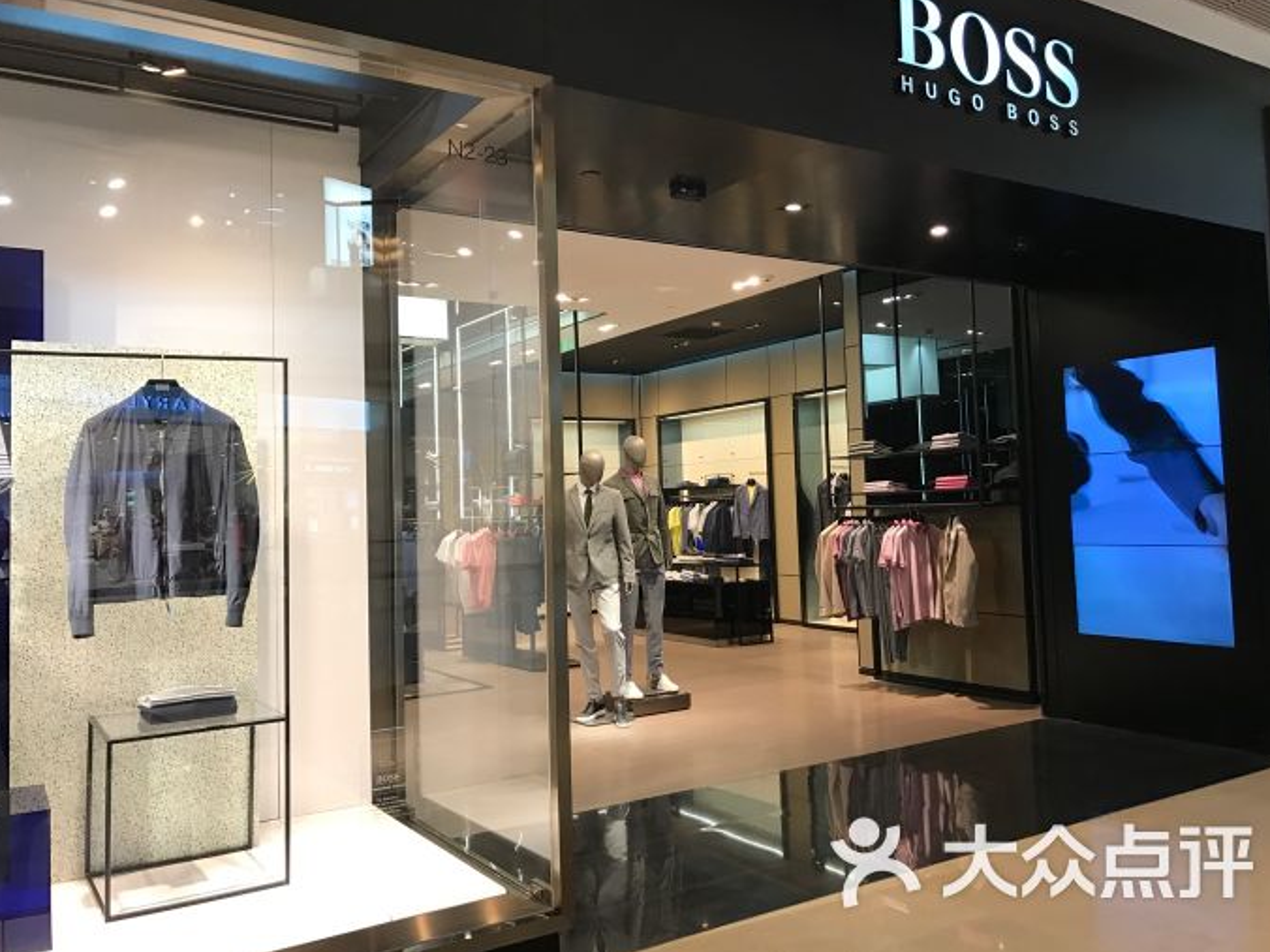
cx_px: 644
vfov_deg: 48.2
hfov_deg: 61.7
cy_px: 467
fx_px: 1064
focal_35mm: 29
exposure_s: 1/26
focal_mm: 3.99
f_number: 1.8
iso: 25
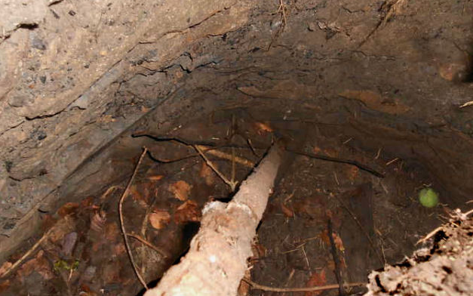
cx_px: 282
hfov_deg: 51.2
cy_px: 160
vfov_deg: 33.6
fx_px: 490
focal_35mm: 38
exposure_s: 1/25
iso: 250
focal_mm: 5.3
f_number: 3.8
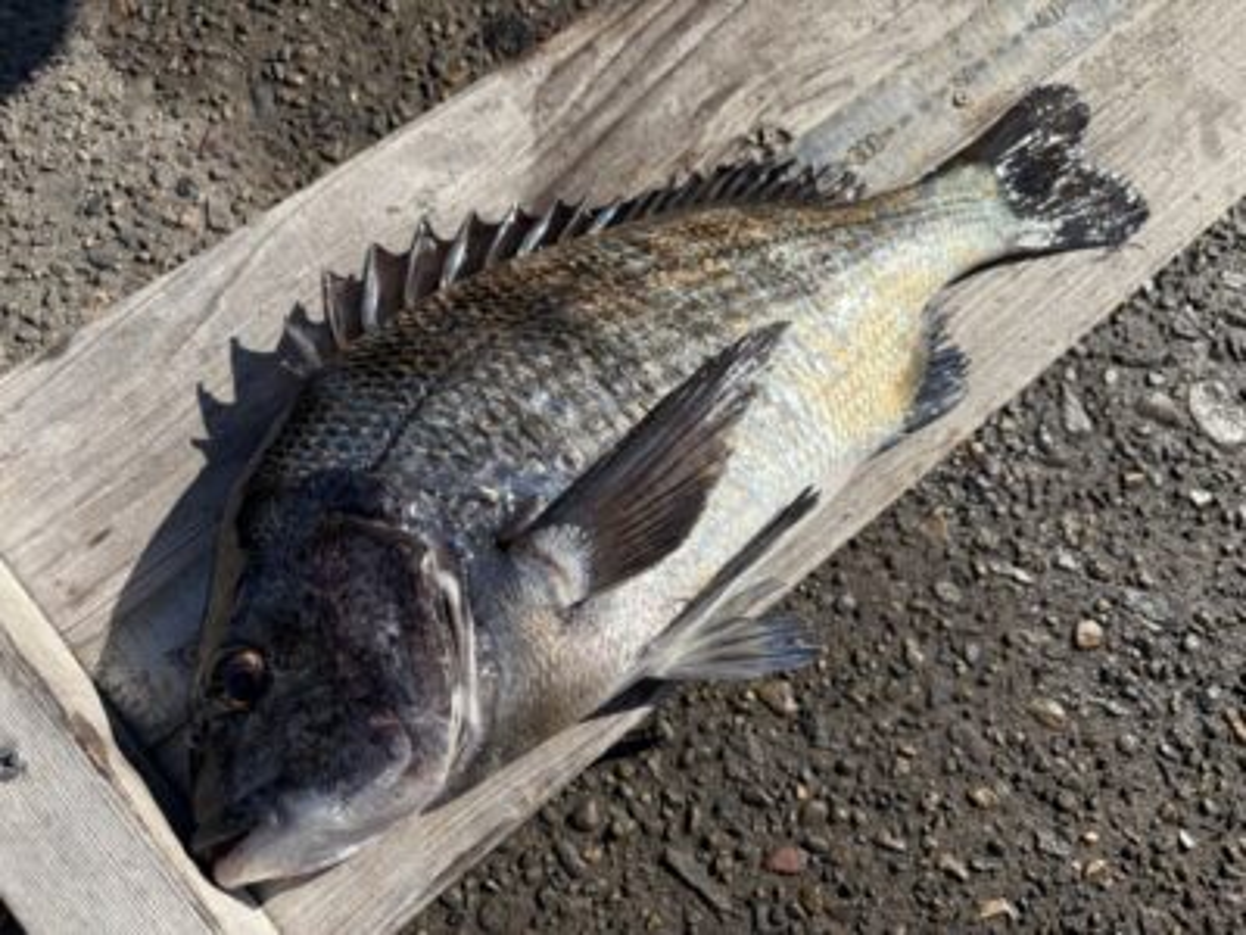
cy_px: 468
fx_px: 936
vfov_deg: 53.1
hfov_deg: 67.3
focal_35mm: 26
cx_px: 623
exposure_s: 1/5814
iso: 64
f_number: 1.6
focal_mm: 5.96
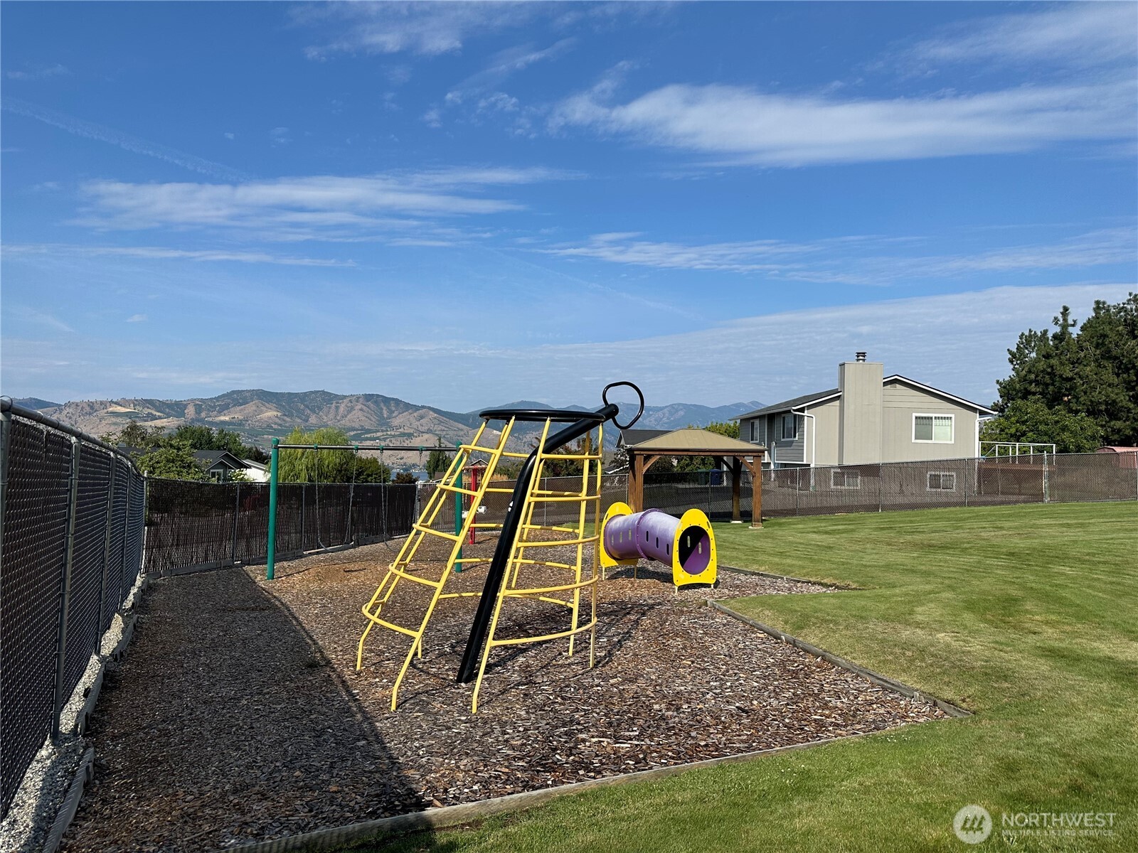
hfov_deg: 71.6
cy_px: 426
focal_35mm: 24
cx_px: 569
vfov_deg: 56.8
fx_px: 789
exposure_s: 1/5848
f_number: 1.78
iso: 80
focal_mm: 6.86
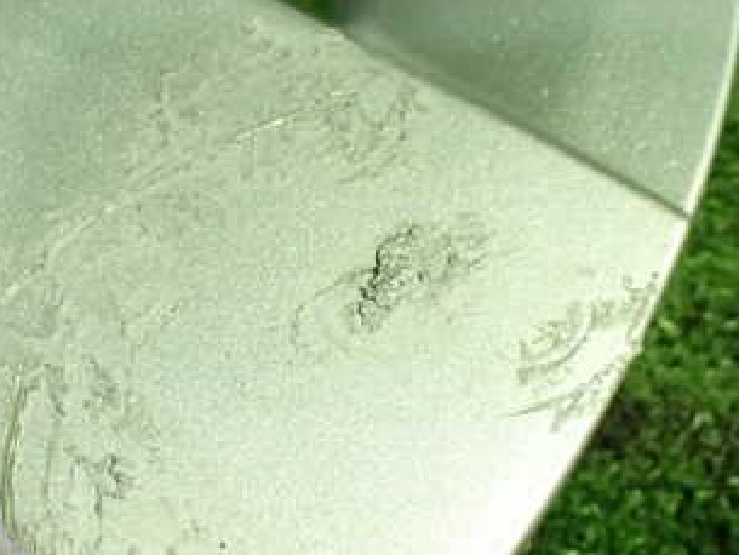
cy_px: 463
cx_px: 189
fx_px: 1260
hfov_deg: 32.1
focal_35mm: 59
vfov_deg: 24.3
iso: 800
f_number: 2.3
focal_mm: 5.4
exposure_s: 1/40
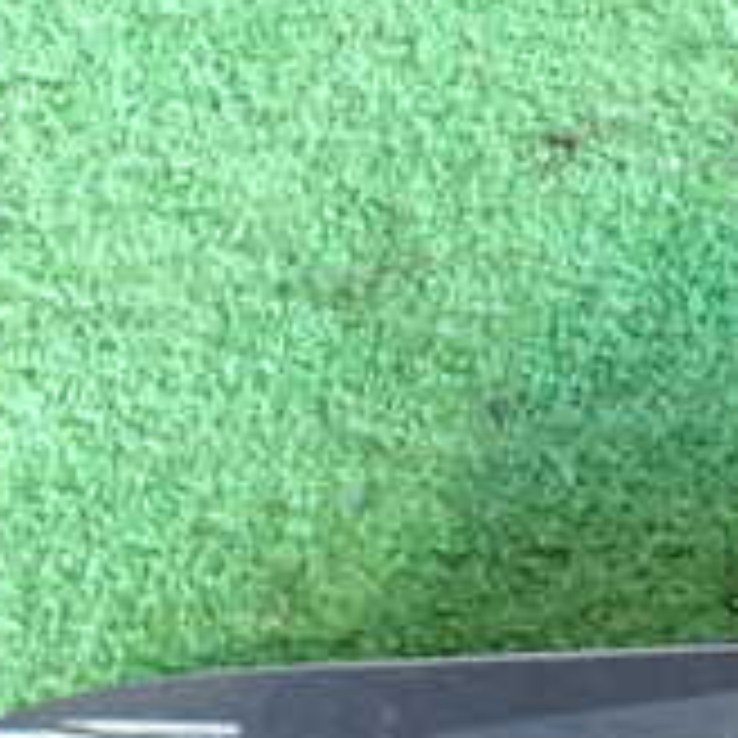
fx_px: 2340
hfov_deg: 17.0
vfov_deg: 17.2
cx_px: 922
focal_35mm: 97
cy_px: 846
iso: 500
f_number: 2.3
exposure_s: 1/30
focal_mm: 5.4
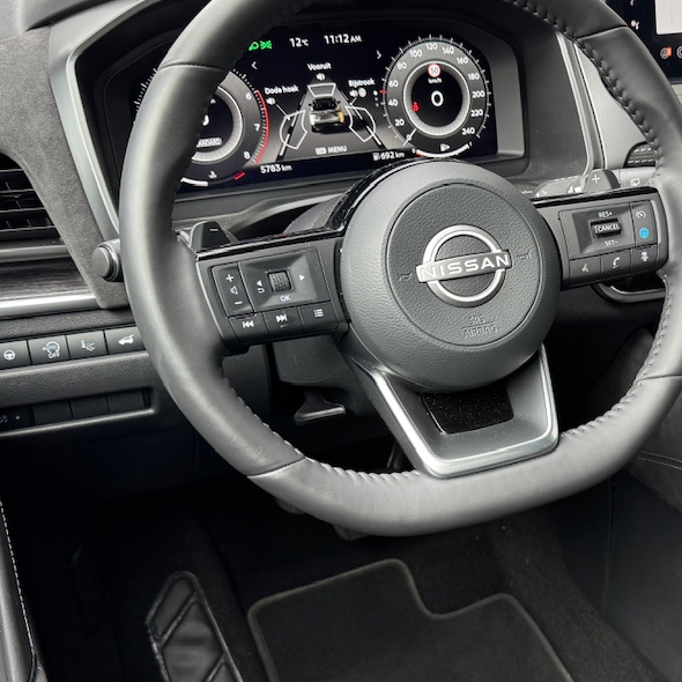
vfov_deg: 36.6
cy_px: 413
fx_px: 1025
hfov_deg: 35.2
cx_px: 577
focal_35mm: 46
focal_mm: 6.76
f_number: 1.78
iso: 80
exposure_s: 1/121
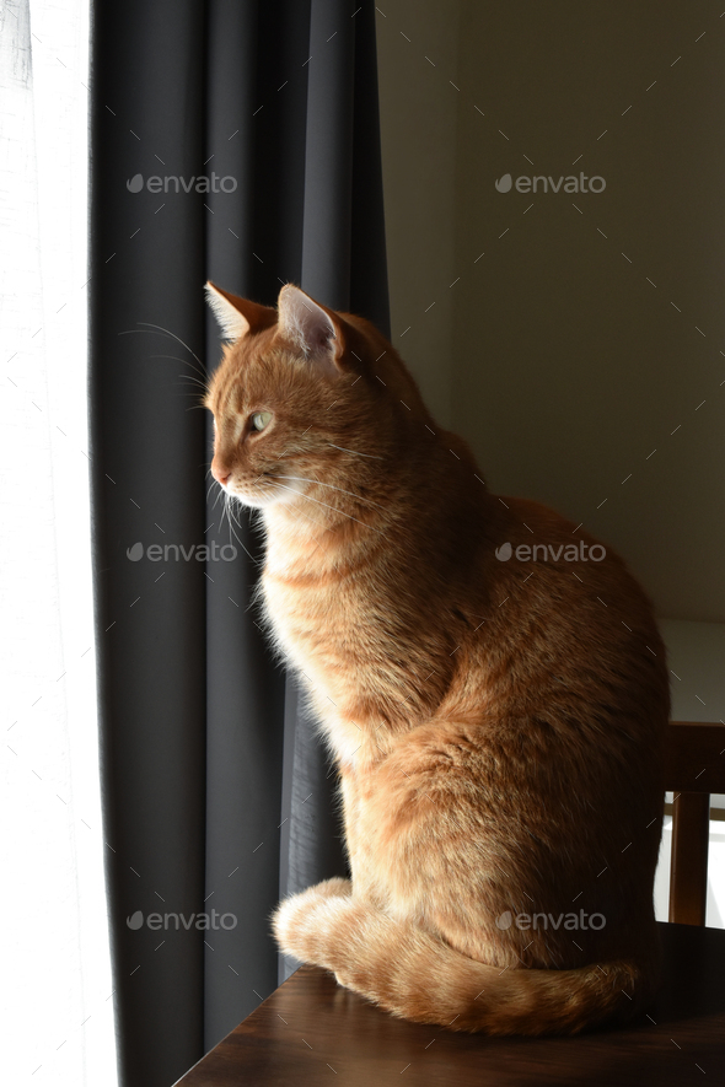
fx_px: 2492
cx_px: 362
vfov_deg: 24.6
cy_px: 544
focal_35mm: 82
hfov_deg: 16.6
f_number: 22
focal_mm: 55
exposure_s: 1/50
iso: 640
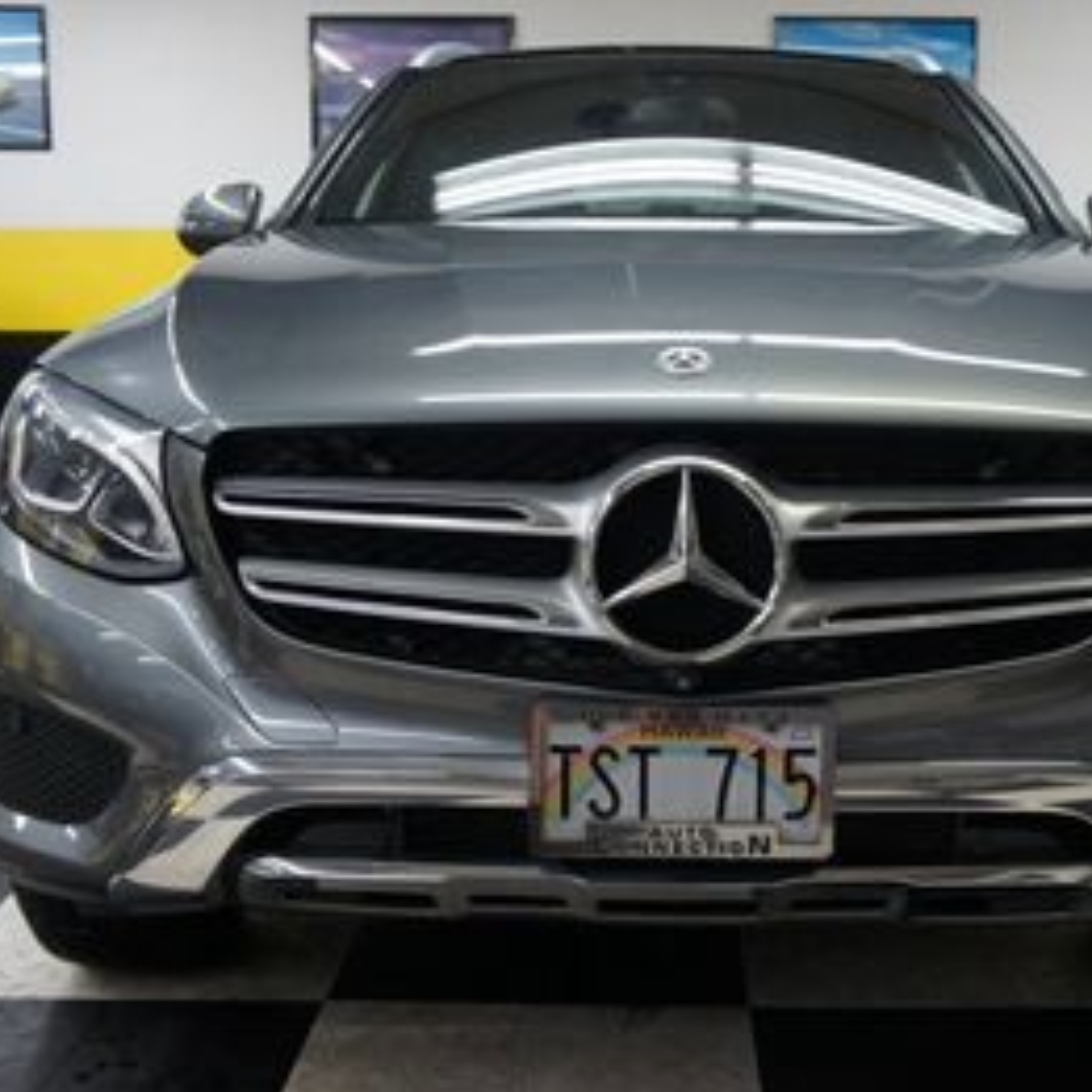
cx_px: 674
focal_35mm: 43
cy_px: 552
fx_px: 1535
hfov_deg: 38.9
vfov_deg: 39.2
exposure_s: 1/40
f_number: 4
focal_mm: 22
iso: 400
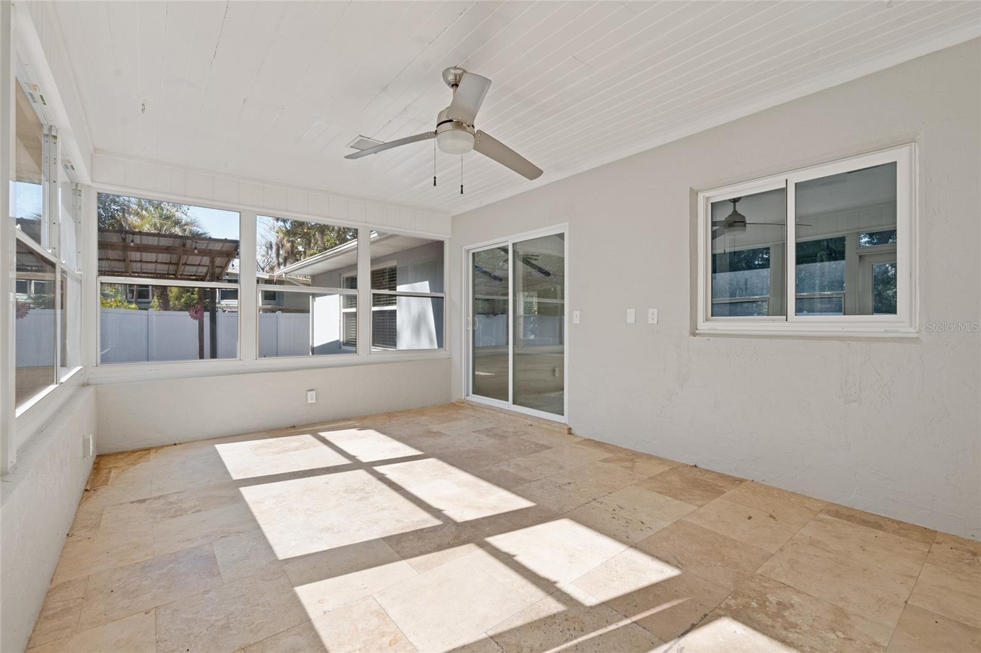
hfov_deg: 96.7
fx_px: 436
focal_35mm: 16
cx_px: 490
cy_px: 326
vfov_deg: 73.7
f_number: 6.3
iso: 250
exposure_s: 1/40
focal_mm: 16
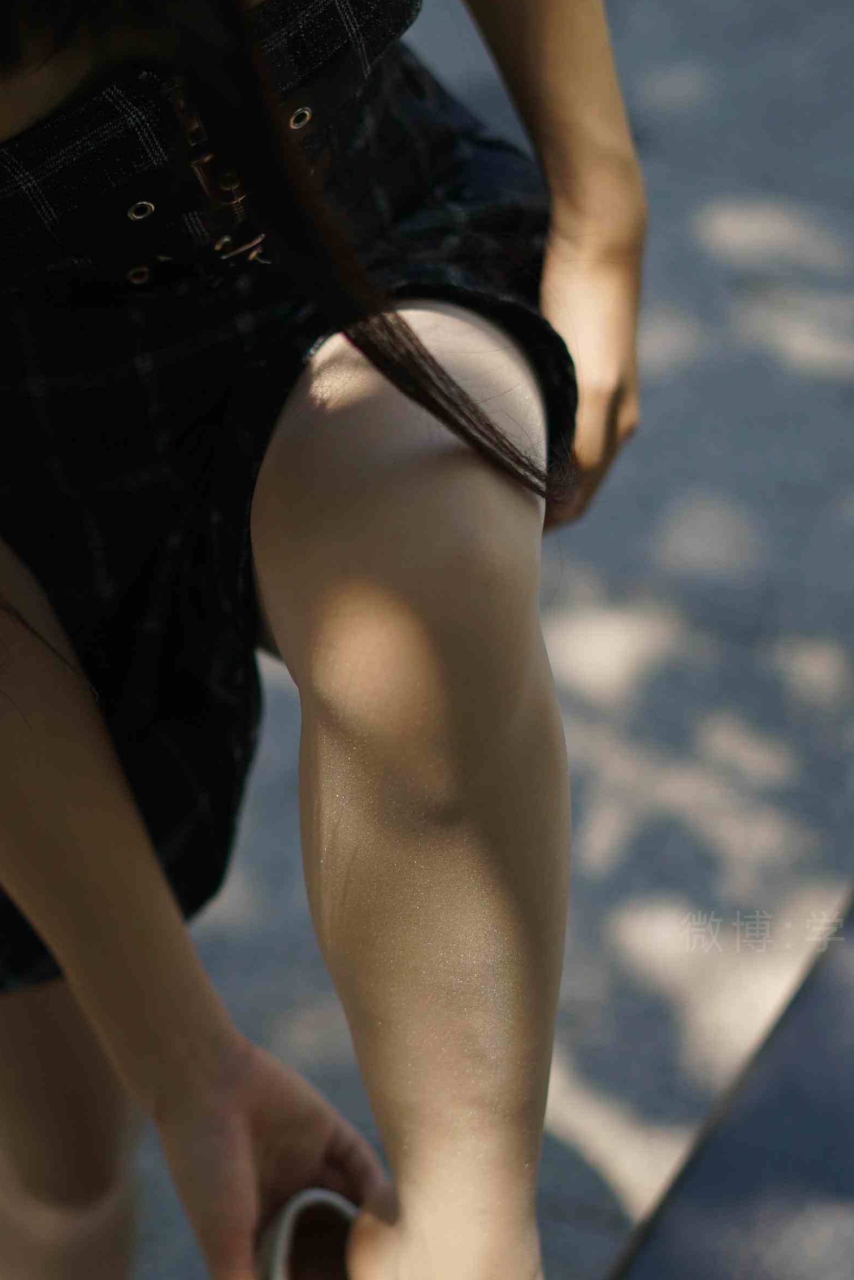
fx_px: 3199
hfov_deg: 15.2
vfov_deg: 22.5
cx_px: 379
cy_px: 816
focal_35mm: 90
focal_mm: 50
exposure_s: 1/2500
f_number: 1.8
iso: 200
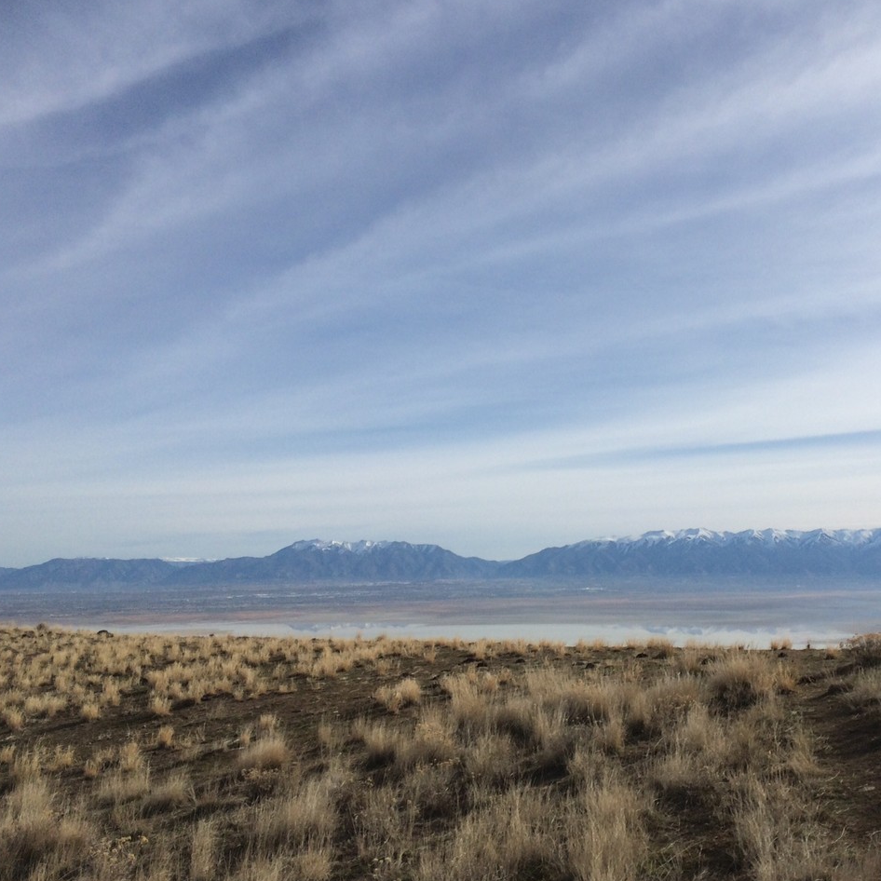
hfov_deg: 45.6
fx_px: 1037
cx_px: 562
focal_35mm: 36
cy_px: 454
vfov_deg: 46.0
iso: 32
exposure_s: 1/5128
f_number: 2.2
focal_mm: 4.15
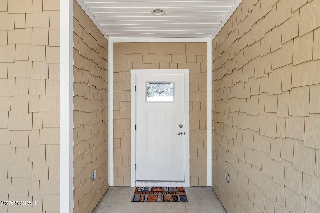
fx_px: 187
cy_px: 106
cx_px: 160
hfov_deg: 81.2
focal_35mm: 21
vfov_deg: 59.5
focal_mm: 14
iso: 100
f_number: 8
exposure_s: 1/8
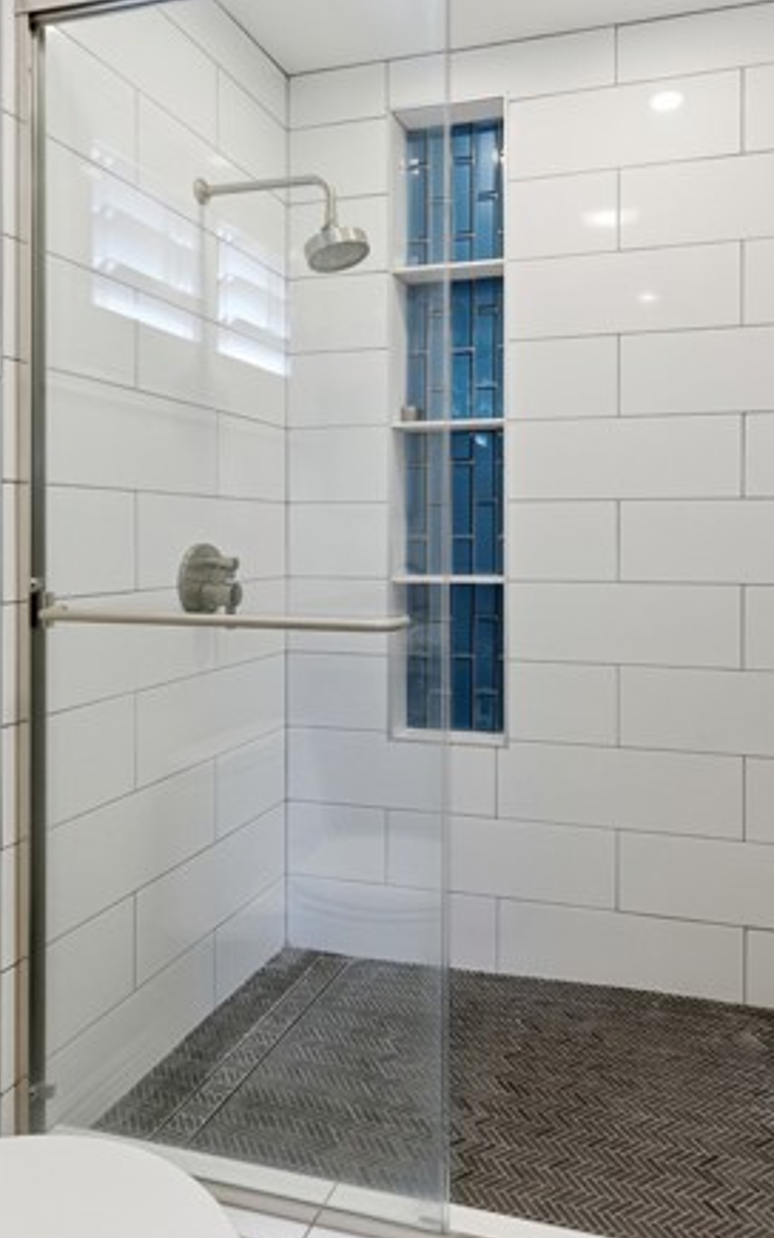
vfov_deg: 74.5
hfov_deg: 50.3
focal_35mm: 24
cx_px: 504
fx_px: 810
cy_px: 546
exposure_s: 1/500
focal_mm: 16
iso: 640
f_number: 9
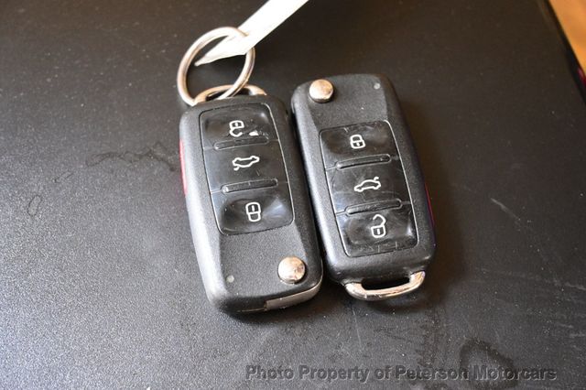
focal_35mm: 47
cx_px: 293
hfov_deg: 41.7
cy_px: 195
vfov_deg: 28.5
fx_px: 769
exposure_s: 1/50
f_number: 5
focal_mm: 31.5
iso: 3200
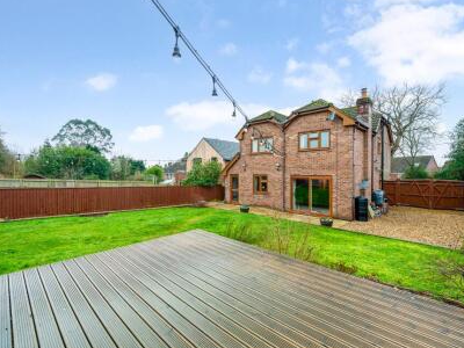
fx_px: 214
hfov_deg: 94.3
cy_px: 178
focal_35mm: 16
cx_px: 249
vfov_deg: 78.1
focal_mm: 14
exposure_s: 1/60
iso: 250
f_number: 5.6
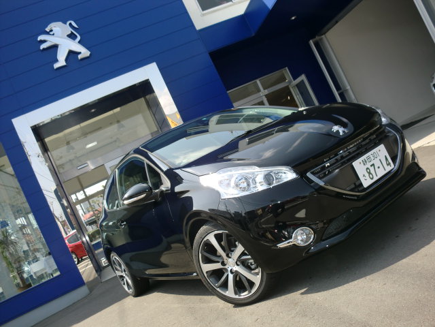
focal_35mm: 35
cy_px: 164
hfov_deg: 52.6
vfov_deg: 40.7
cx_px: 218
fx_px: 440
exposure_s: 1/500
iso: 64
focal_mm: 6.3
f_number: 3.1
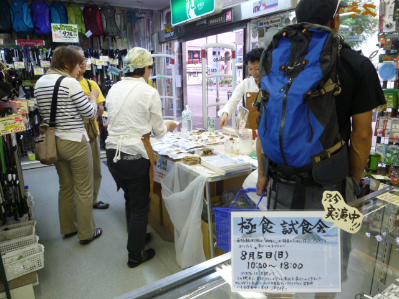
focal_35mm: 25
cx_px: 200
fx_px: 288
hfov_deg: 69.4
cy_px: 150
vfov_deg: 54.9
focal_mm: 4.5
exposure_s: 1/30
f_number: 2.8
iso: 125
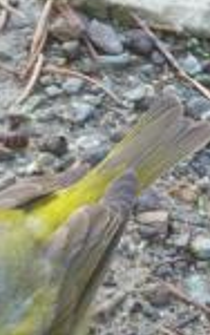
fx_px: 2221
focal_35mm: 243
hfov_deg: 5.4
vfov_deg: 8.6
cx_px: 20
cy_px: 258
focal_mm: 12.3
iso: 400
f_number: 4.5
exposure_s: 1/50
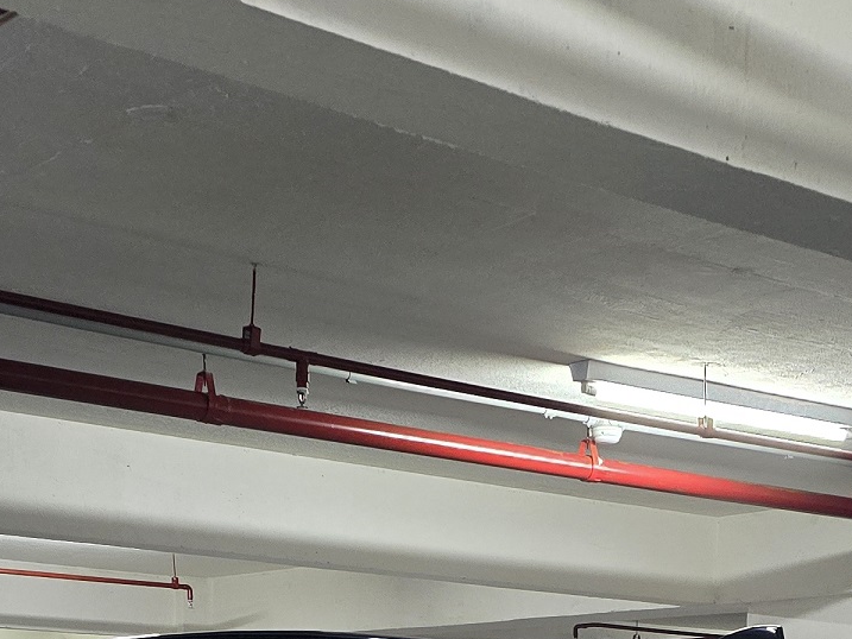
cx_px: 563
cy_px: 1051
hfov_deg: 25.2
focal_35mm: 77
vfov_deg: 16.7
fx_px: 1896
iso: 1600
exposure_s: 1/40
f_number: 1.7
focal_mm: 6.3
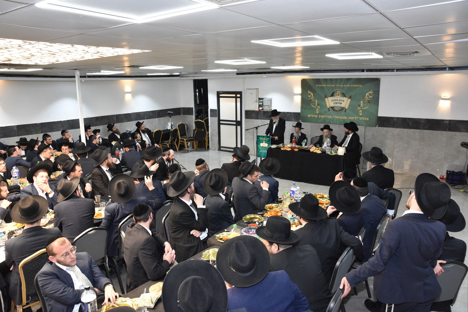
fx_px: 331
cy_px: 156
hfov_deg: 70.4
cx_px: 234
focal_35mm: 26
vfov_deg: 50.4
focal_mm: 17
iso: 1600
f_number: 4.5
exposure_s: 1/160
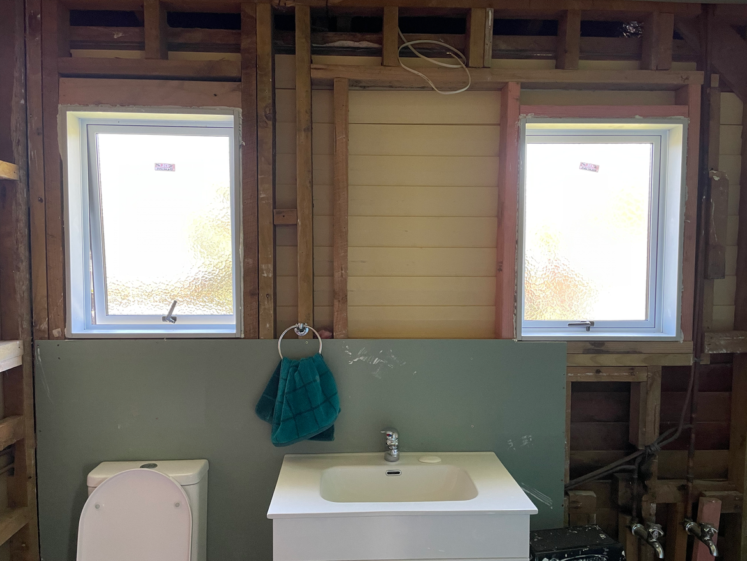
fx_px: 561
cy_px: 280
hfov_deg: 67.3
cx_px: 374
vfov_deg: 53.1
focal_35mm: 26
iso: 125
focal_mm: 4.2
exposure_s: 1/88
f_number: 1.6
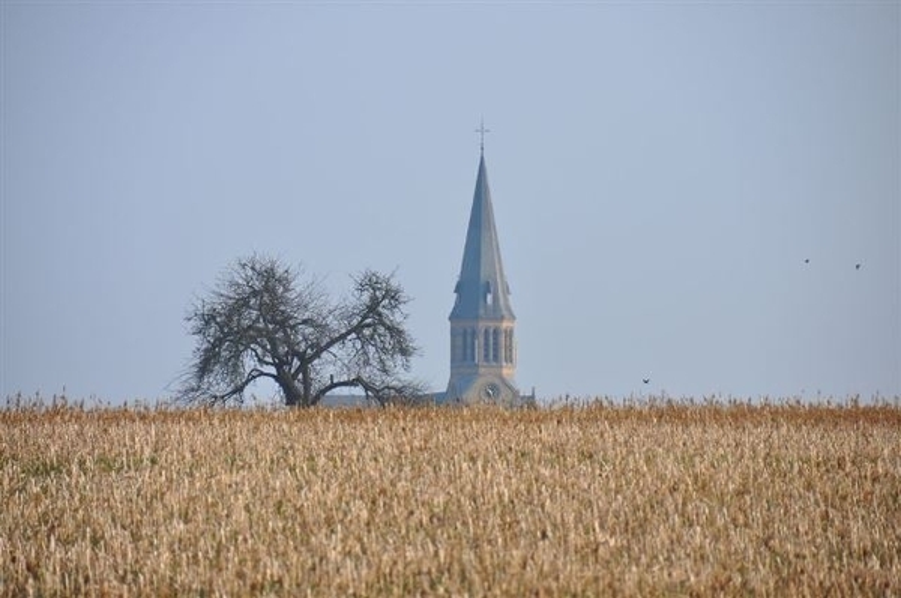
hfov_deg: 8.1
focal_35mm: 255
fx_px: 6372
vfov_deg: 5.4
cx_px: 450
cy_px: 299
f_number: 6.3
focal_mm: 170
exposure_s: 1/640
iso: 200
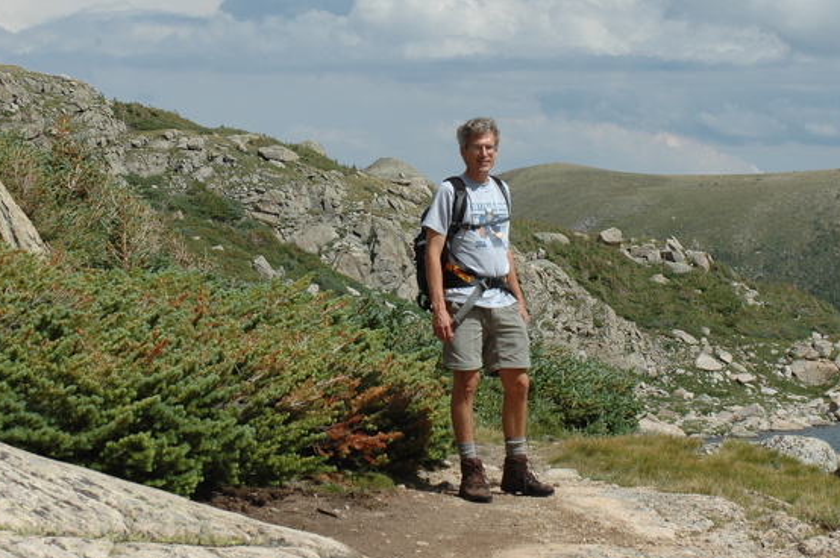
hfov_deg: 13.7
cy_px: 179
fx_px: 3496
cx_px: 362
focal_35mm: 150
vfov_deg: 9.1
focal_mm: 70
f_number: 11
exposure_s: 1/320
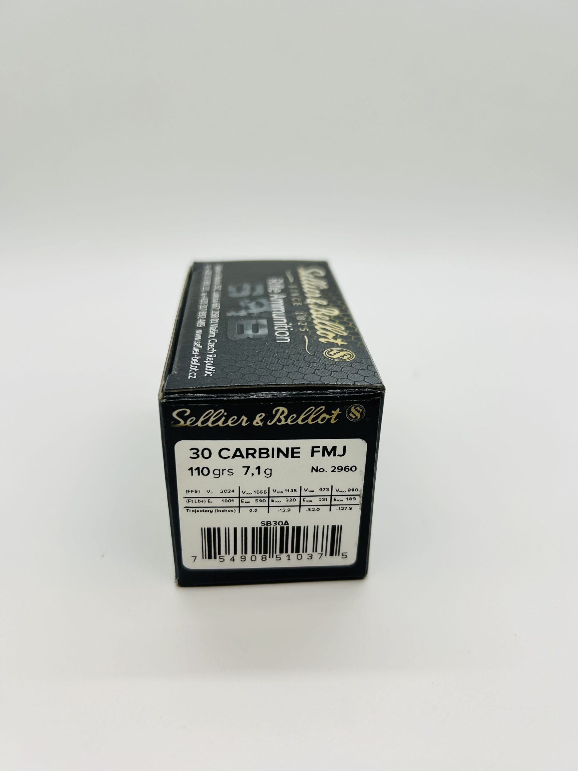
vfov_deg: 67.3
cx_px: 289
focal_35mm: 26
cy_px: 386
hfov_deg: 53.1
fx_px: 579
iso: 50
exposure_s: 1/497
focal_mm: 5.7
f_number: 1.5
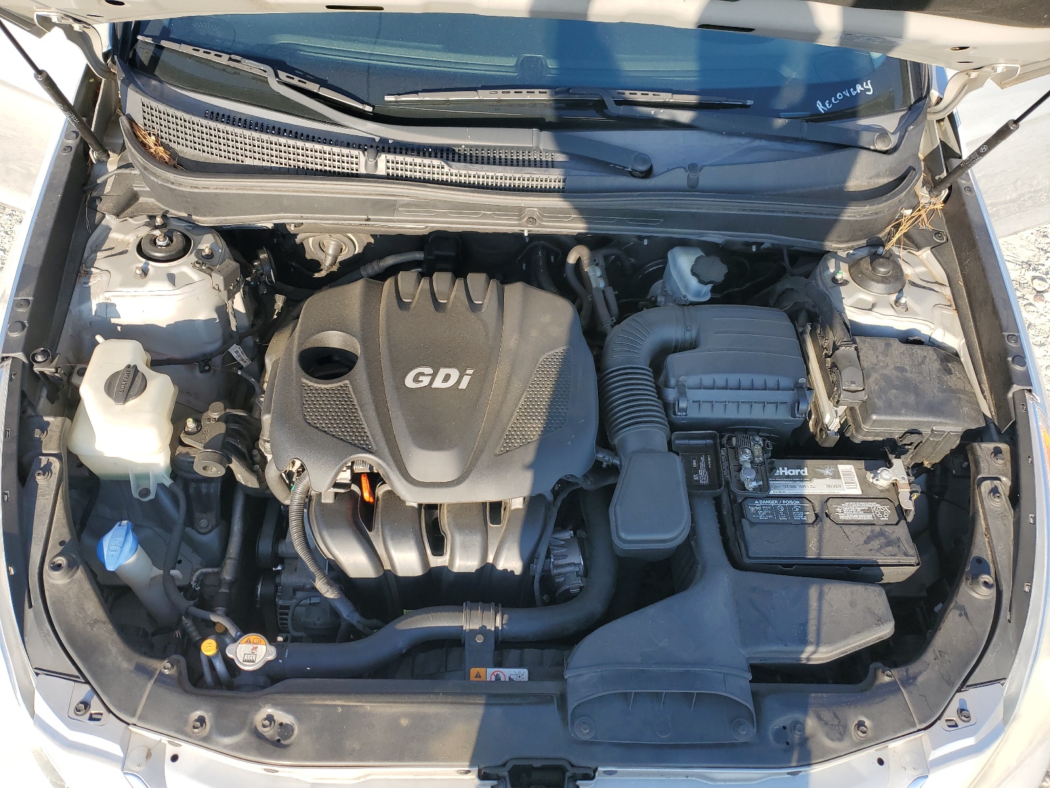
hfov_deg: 67.3
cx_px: 525
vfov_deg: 53.1
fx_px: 789
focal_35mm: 26
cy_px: 394
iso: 50
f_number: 1.5
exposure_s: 1/769
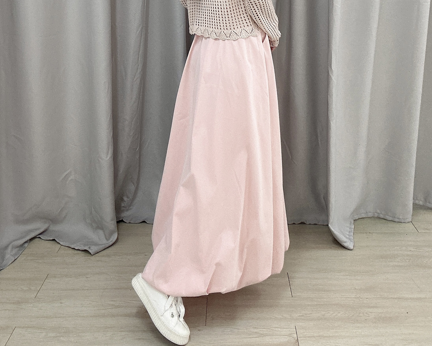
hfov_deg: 58.8
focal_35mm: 30
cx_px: 216
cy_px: 82
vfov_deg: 46.6
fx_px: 384
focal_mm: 2.69
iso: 80
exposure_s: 1/50
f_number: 1.9
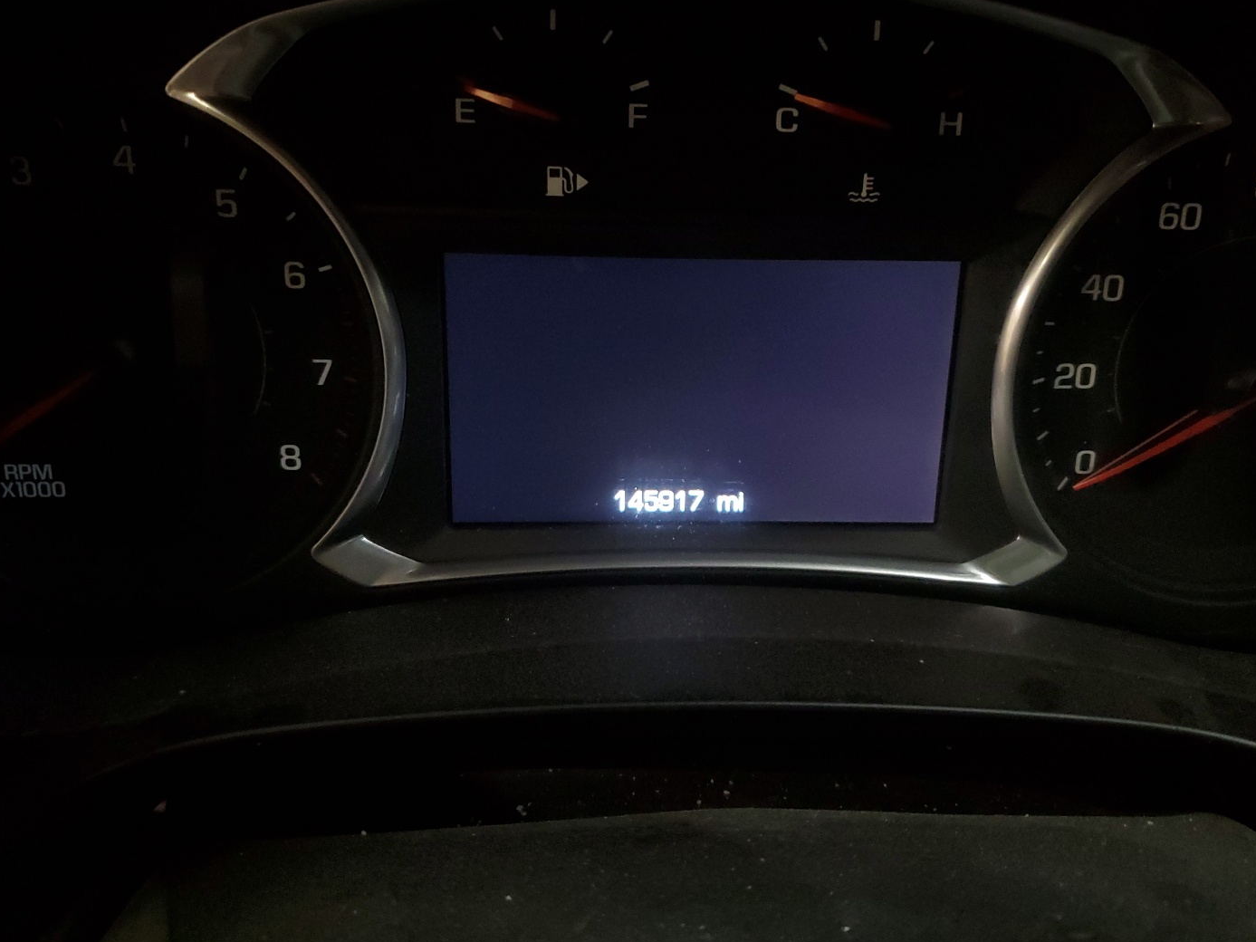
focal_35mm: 30
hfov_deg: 59.9
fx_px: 1088
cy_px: 418
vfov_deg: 46.7
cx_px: 673
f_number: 1.5
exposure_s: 1/20
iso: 318
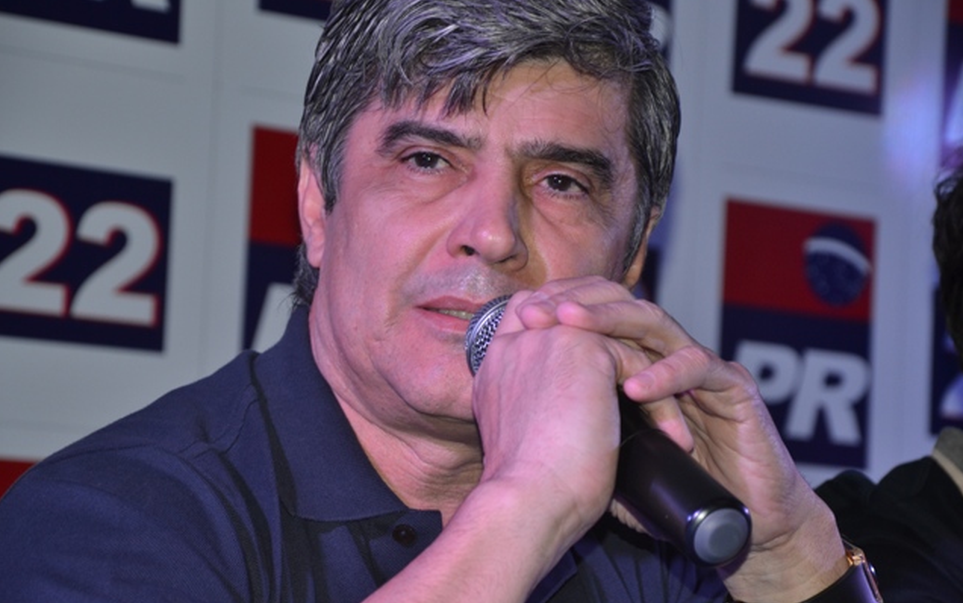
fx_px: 4240
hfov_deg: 13.0
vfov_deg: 8.1
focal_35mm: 162
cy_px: 298
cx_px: 482
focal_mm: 105
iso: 400
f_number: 5.6
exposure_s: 1/60
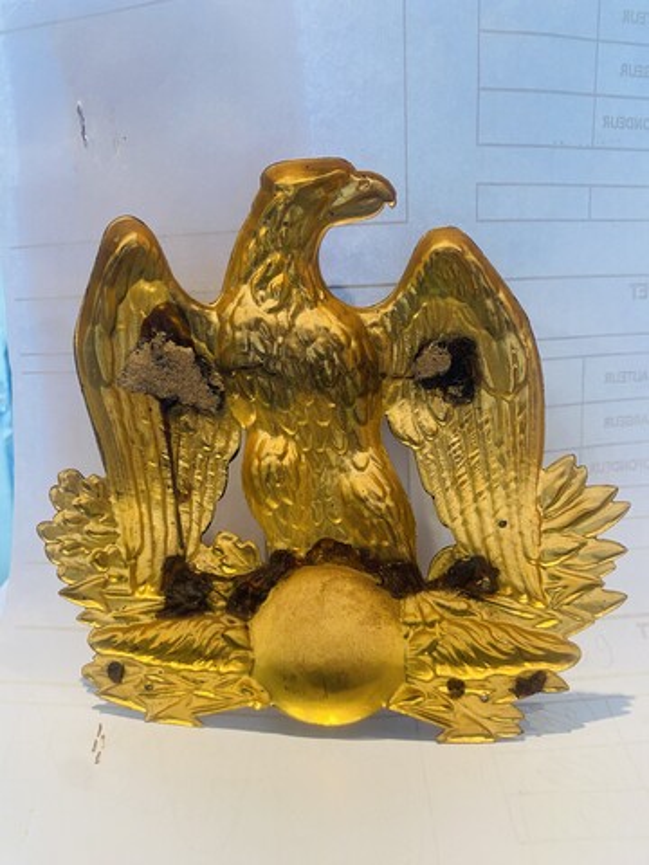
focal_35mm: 26
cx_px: 324
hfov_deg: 53.1
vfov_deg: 67.3
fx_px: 650
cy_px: 432
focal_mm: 4.25
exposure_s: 1/50
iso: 125
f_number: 1.8
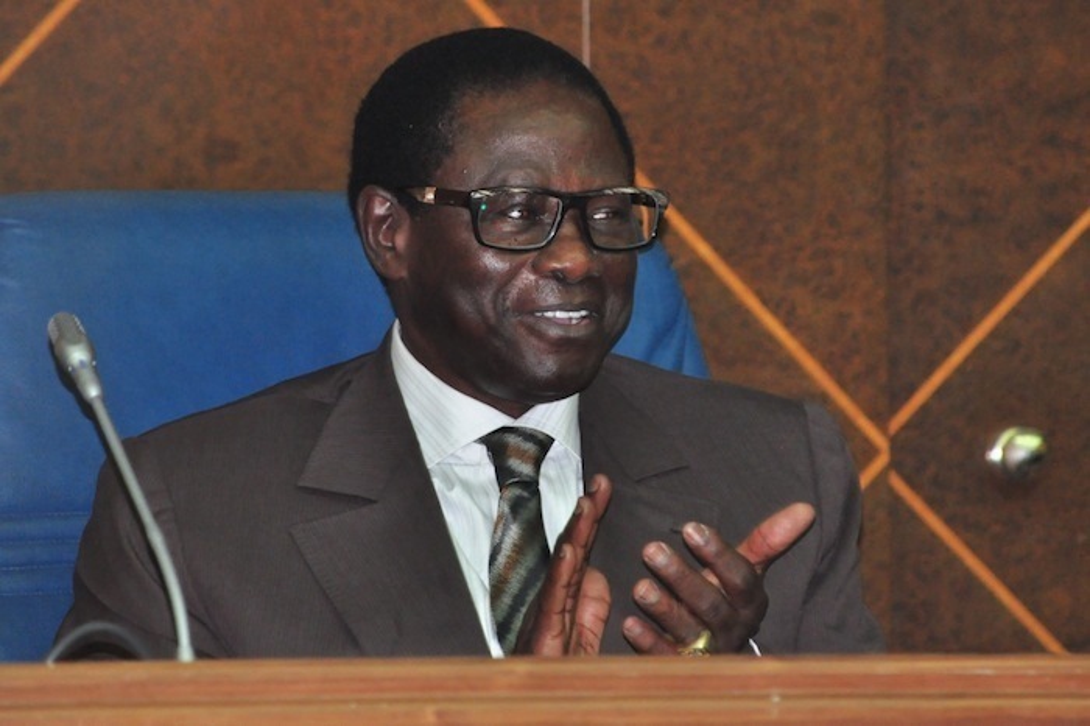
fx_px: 9079
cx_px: 545
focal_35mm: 300
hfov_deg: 6.9
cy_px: 363
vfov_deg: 4.6
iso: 1600
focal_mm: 200
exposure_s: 1/60
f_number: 8
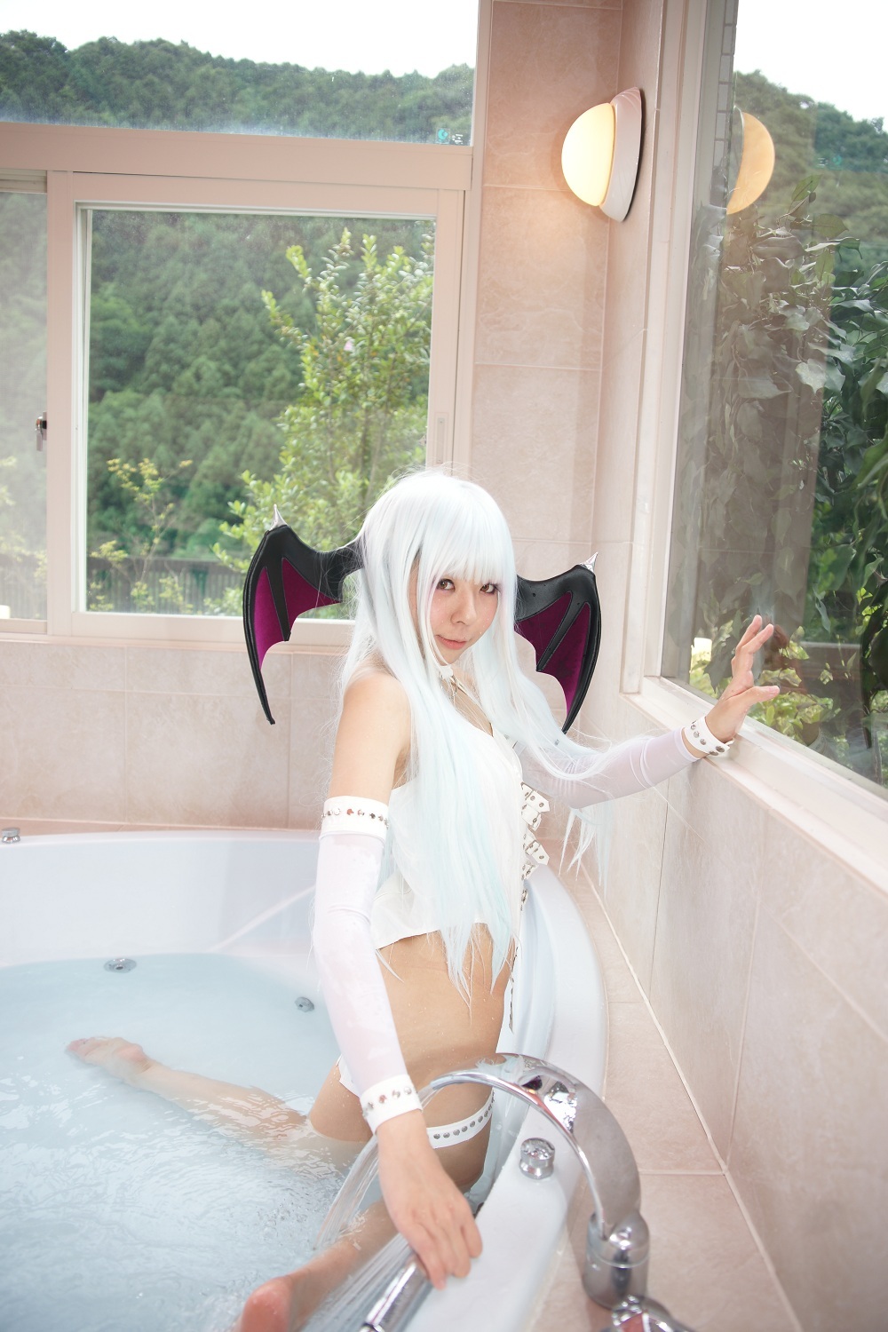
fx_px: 888
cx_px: 444
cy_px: 666
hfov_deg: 53.1
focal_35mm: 24
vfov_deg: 73.7
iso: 100
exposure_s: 1/80
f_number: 2.8
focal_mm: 24
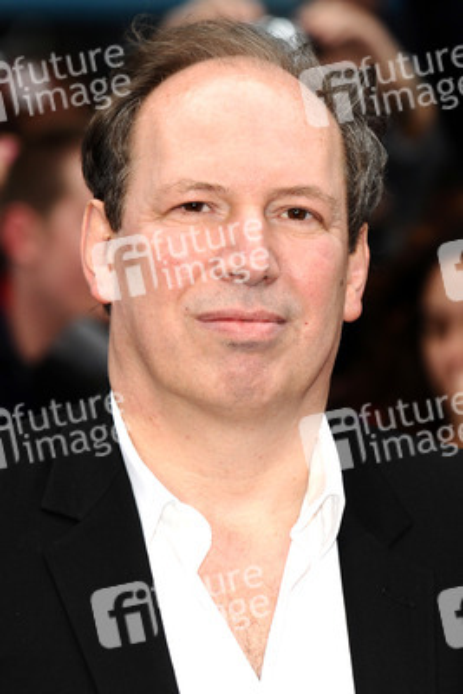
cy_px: 347
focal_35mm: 218
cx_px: 232
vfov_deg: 9.5
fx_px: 4192
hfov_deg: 6.3
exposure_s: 1/200
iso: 320
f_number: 4.5
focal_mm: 145
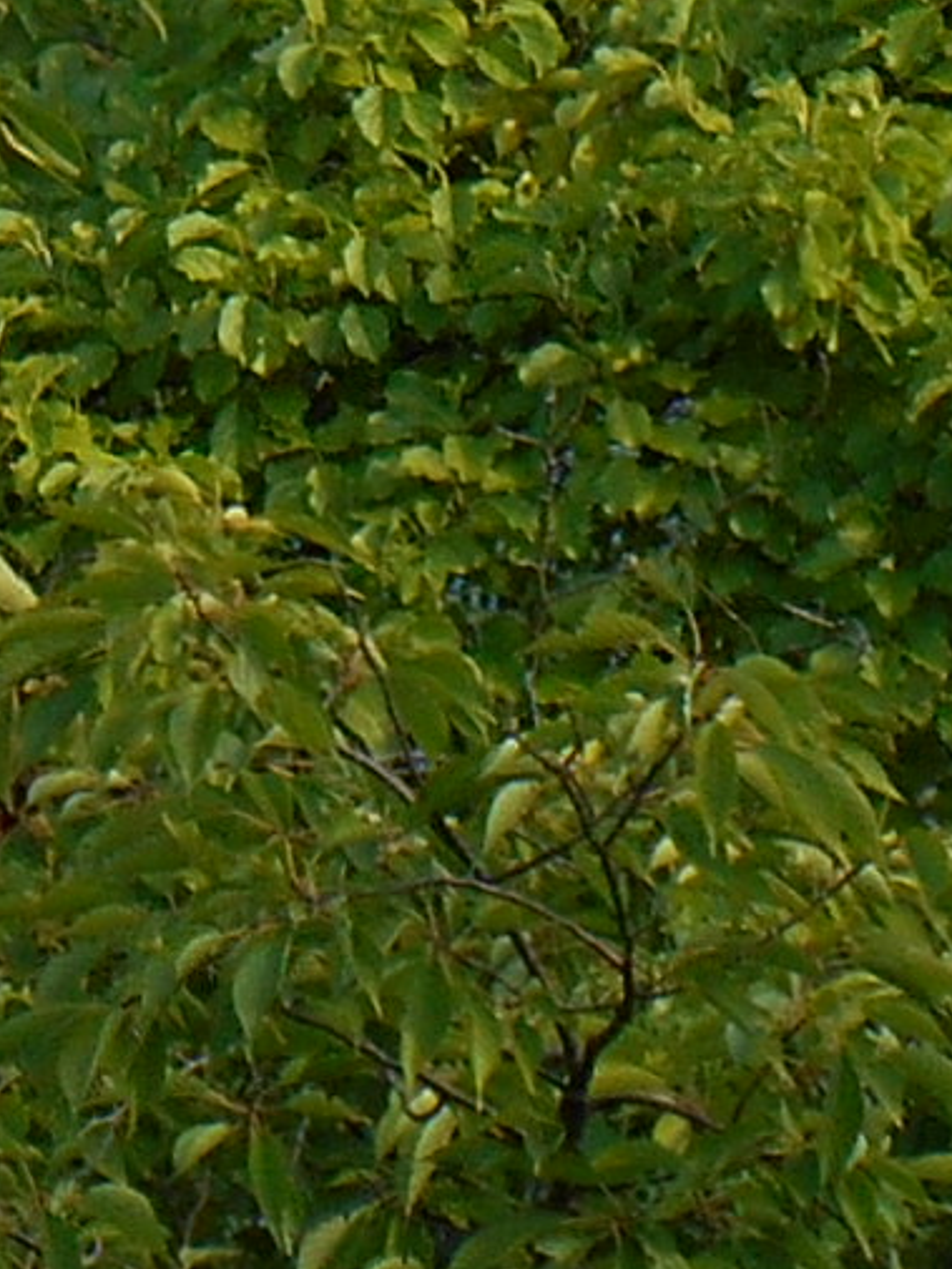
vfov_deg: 6.4
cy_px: -1839
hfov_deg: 5.0
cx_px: -570
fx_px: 10849
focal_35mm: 296
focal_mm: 7.2
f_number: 3.9
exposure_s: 1/320
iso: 80
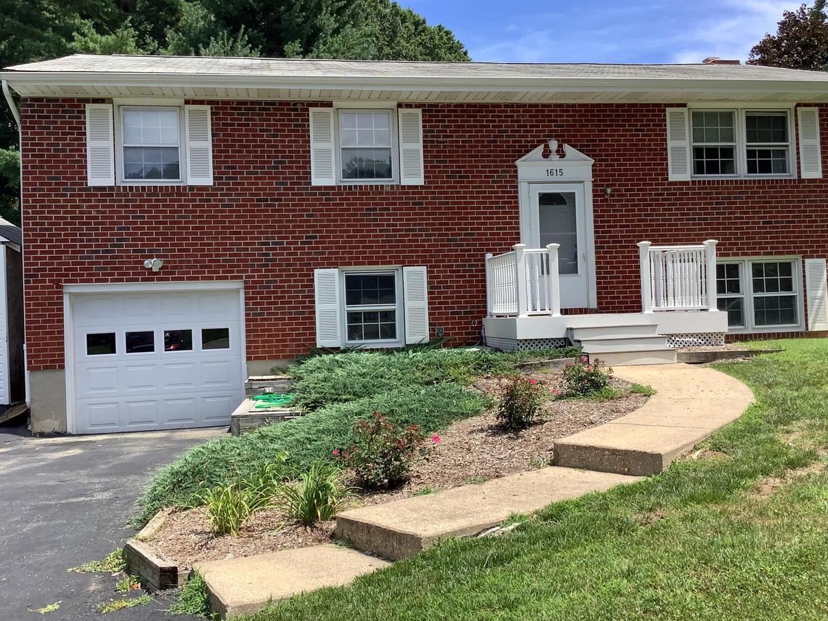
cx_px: 428
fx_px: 885
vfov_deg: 38.7
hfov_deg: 50.1
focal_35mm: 37
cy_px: 294
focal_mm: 3.3
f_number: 2.4
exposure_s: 1/867
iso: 25
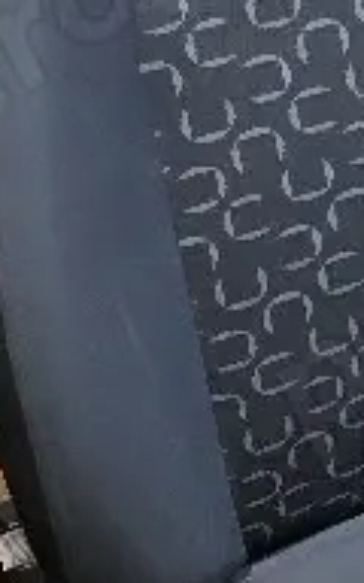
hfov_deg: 9.4
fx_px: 2016
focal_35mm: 127
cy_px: 216
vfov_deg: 16.4
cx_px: 798
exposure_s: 1/25.1
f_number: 1.7
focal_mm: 6.3
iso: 1250
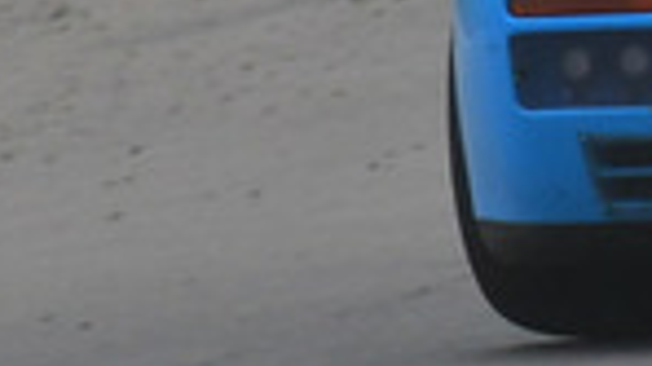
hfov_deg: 0.5
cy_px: -728
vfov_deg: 0.3
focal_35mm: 4248
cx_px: 1352
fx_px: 73388
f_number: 10
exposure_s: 1/640
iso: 640
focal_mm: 500
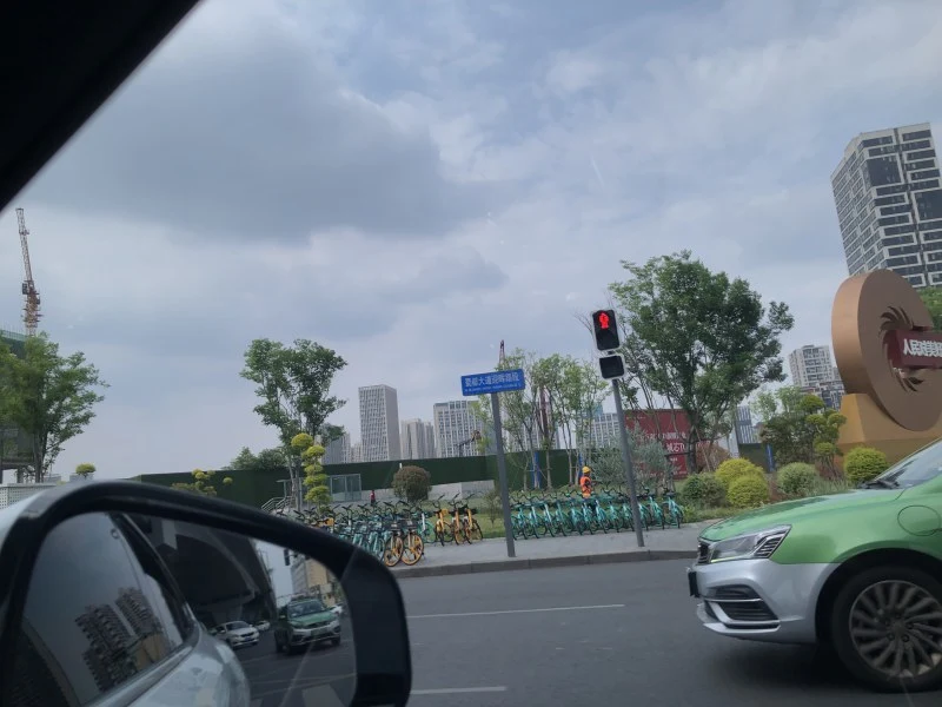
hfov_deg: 63.4
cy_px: 354
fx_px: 762
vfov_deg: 49.7
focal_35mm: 28
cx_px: 471
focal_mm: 4
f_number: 1.8
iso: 20
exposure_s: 1/375
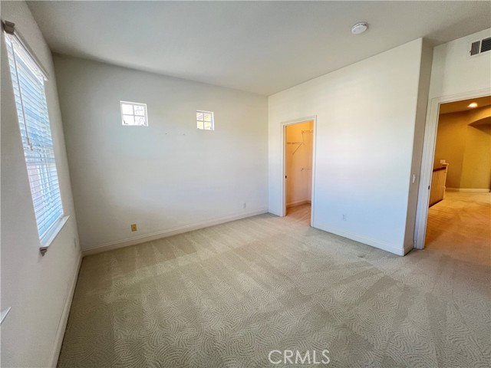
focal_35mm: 13
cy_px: 184
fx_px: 184
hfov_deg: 106.2
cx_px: 246
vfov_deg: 89.9
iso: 160
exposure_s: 1/60
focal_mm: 1.57
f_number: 1.8
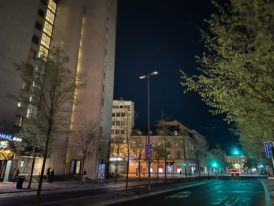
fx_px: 190
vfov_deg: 56.8
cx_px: 137
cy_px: 103
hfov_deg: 71.6
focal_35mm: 24
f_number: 1.78
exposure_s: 1/9
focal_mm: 6.86
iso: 1600
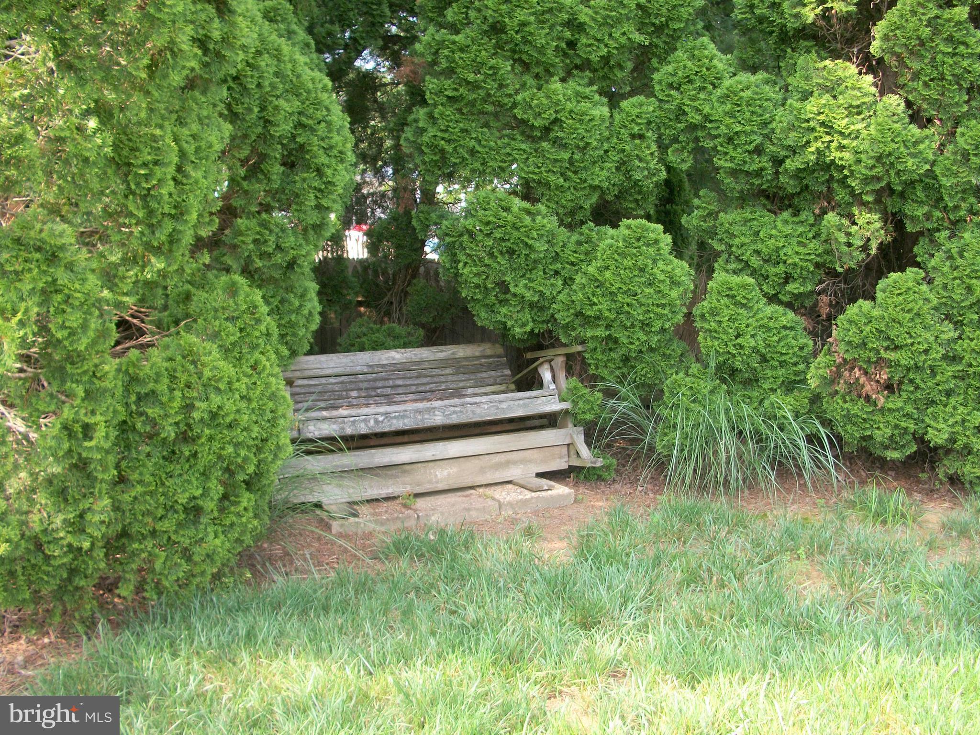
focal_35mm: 35
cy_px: 368
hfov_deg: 52.6
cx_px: 490
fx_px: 991
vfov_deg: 40.7
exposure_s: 1/80
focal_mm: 6.3
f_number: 3.1
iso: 80
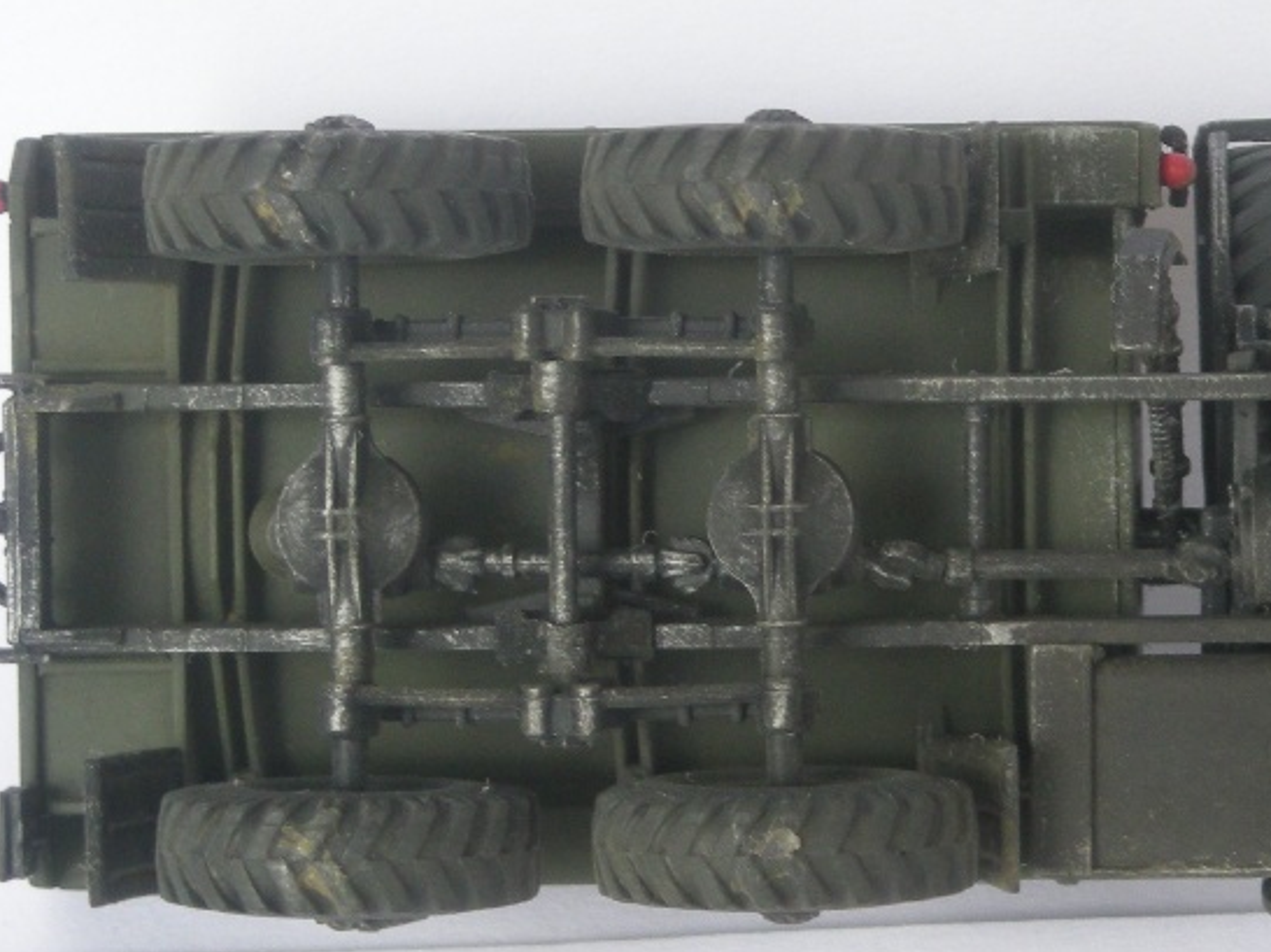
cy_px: 442
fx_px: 7230
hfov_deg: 10.0
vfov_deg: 7.5
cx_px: 1166
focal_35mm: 197
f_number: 4.7
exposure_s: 1/50.5
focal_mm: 17.1
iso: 105
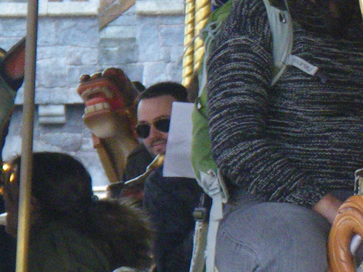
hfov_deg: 5.1
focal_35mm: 381
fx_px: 3995
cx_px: 681
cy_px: 103
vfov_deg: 3.9
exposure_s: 1/125
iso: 320
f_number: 5
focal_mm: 16.7
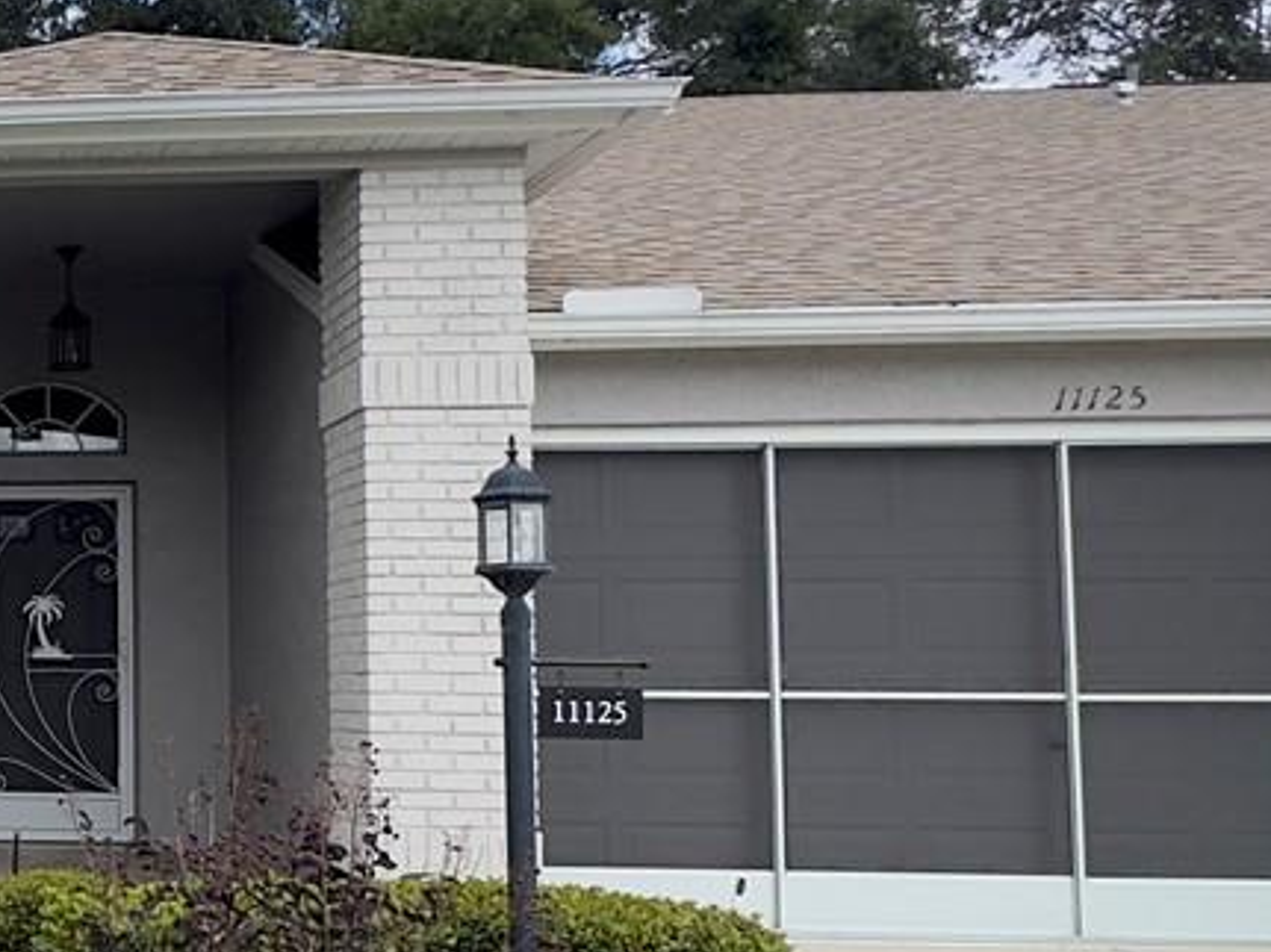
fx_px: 1909
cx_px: -392
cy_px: 575
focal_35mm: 52
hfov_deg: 29.5
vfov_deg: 28.0
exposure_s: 1/1024
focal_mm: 2.22
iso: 50
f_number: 2.2
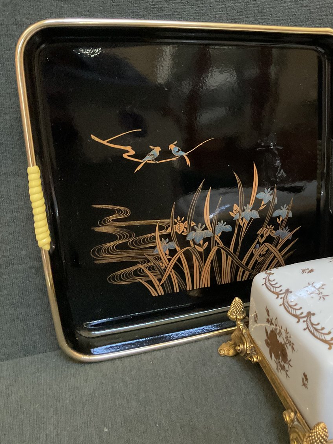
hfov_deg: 34.8
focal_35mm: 39
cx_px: 298
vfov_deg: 47.9
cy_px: 222
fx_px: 500
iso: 400
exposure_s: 1/30
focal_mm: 3
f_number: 1.8
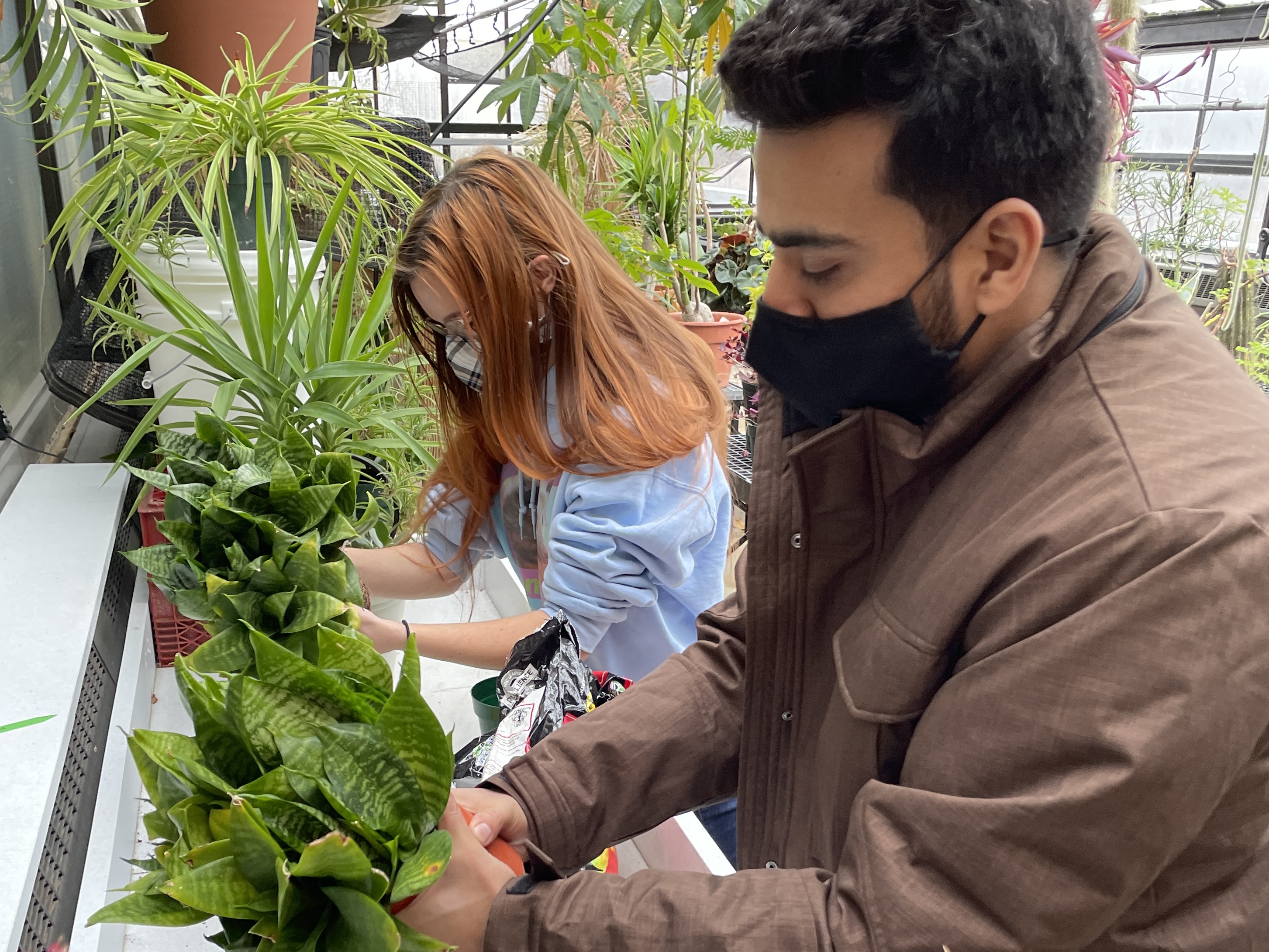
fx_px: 953
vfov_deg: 53.1
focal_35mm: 26
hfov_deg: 67.3
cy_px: 476
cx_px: 634
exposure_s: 1/121
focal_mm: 4.2
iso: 125
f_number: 1.6
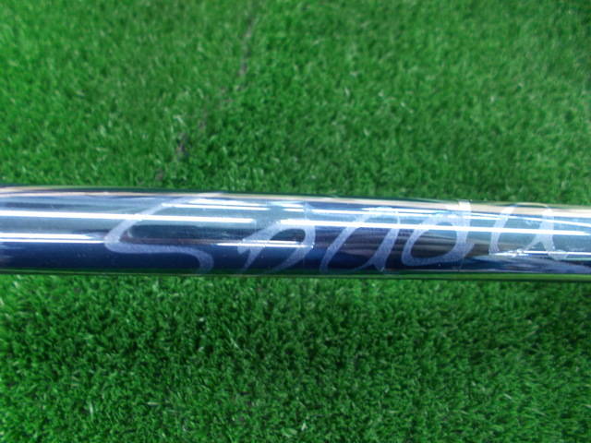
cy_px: 222
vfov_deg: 53.1
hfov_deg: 67.3
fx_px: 444
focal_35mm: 26
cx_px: 296
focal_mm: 4.6
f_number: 3.2
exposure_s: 1/20
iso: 200
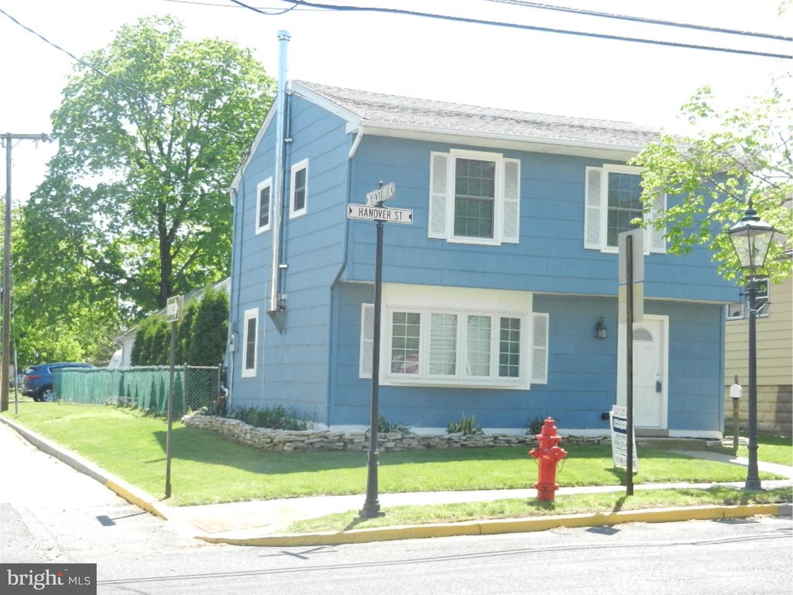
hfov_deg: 36.2
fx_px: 1214
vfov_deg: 27.5
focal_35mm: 53
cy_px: 298
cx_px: 396
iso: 160
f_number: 4.4
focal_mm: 9.4
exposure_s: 1/250
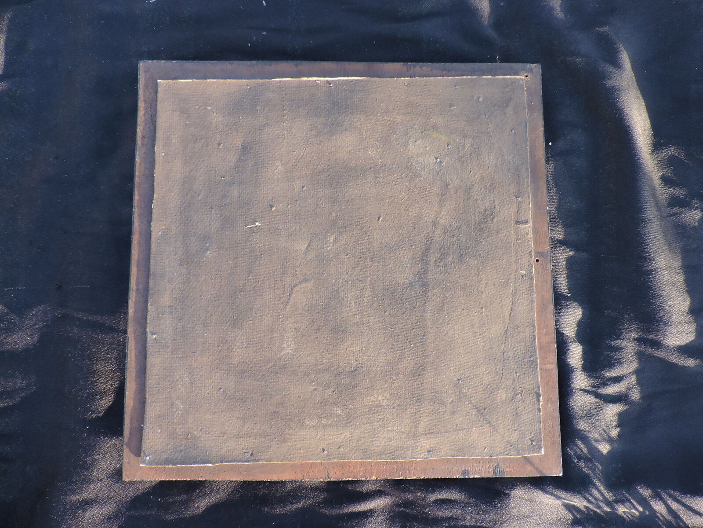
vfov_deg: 56.8
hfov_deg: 71.6
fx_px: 487
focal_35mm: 24
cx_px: 352
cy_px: 264
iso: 400
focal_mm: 4.3
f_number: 3
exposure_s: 1/250
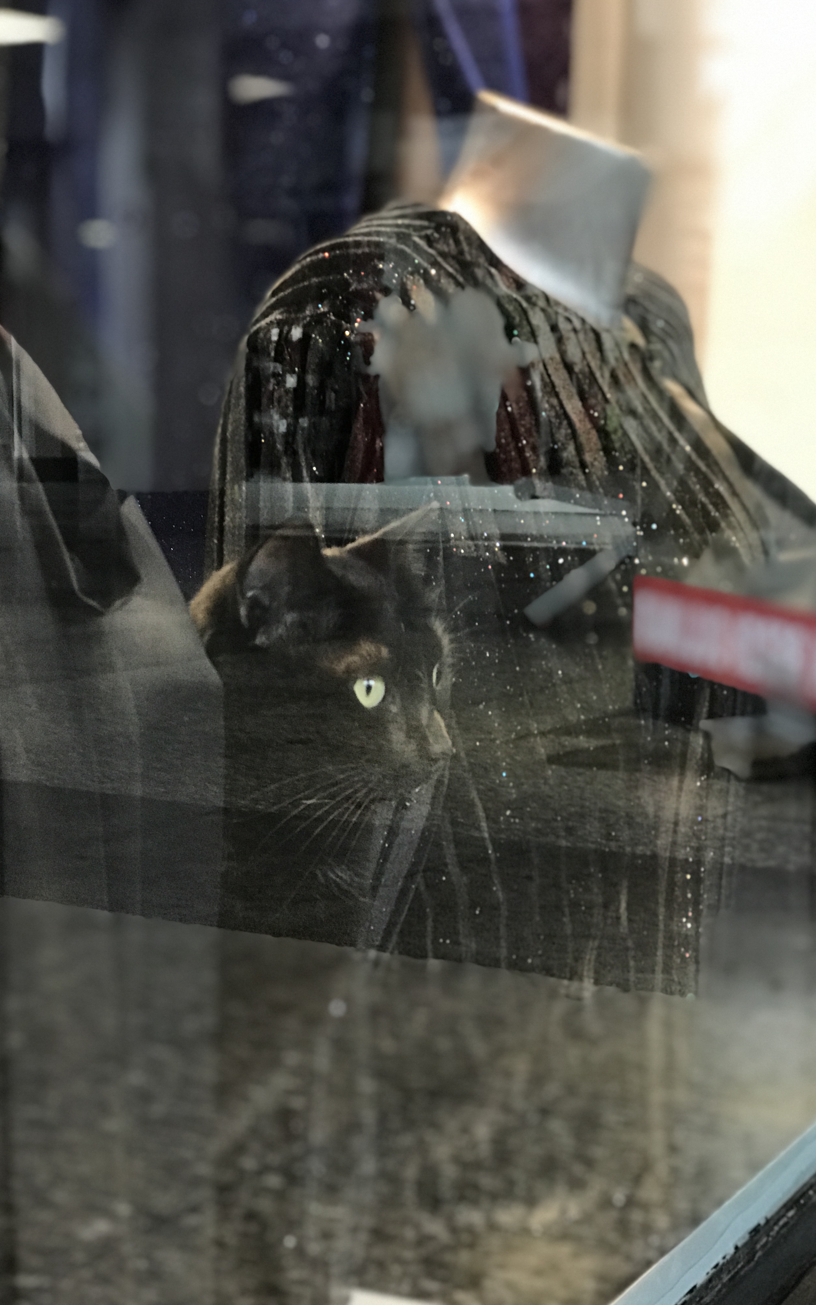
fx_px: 2171
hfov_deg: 21.3
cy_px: 651
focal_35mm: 61
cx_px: 331
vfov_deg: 33.5
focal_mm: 6.6
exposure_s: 1/50
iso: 200
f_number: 2.8
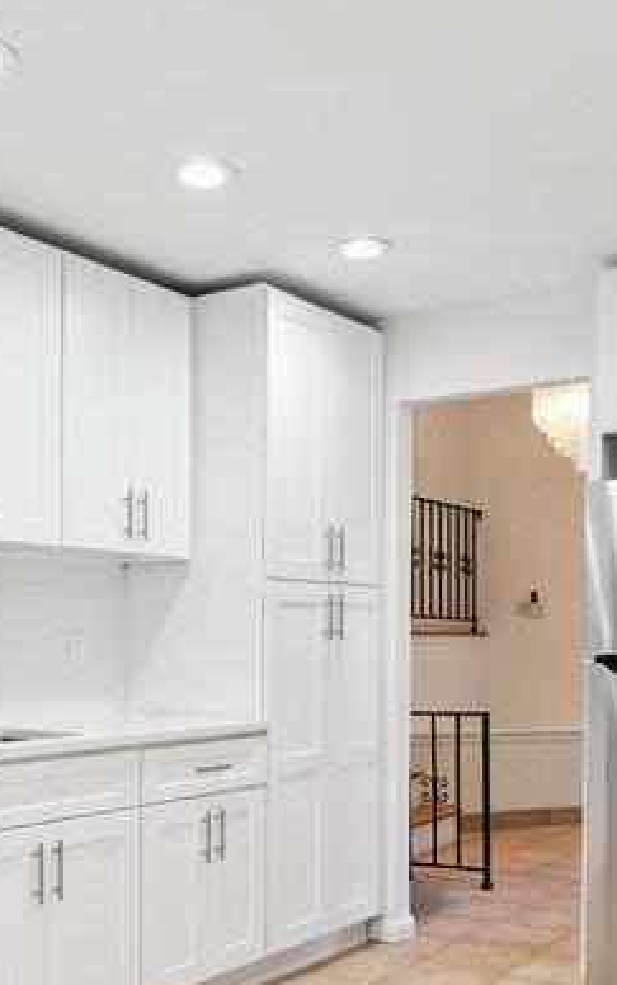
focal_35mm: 42
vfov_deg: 46.6
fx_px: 1128
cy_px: 633
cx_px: 317
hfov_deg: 30.6
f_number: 5.6
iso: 500
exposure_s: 1/80
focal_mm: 16
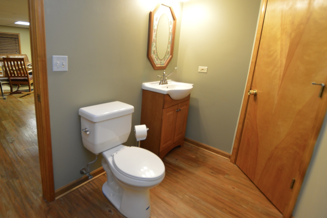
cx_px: 164
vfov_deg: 77.2
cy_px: 109
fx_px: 136
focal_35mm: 15
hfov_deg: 100.4
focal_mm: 10
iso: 400
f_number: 3.5
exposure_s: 1/25
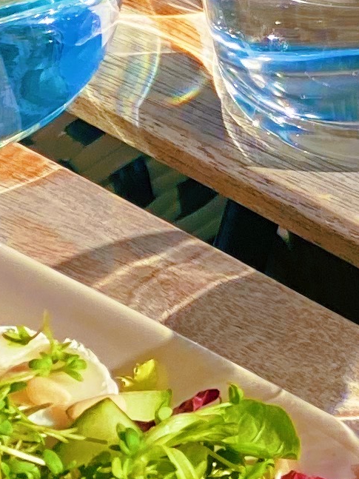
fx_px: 4482
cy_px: -120
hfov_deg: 4.5
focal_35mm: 324
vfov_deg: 6.1
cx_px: 884
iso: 20
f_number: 2
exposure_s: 1/1776
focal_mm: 6
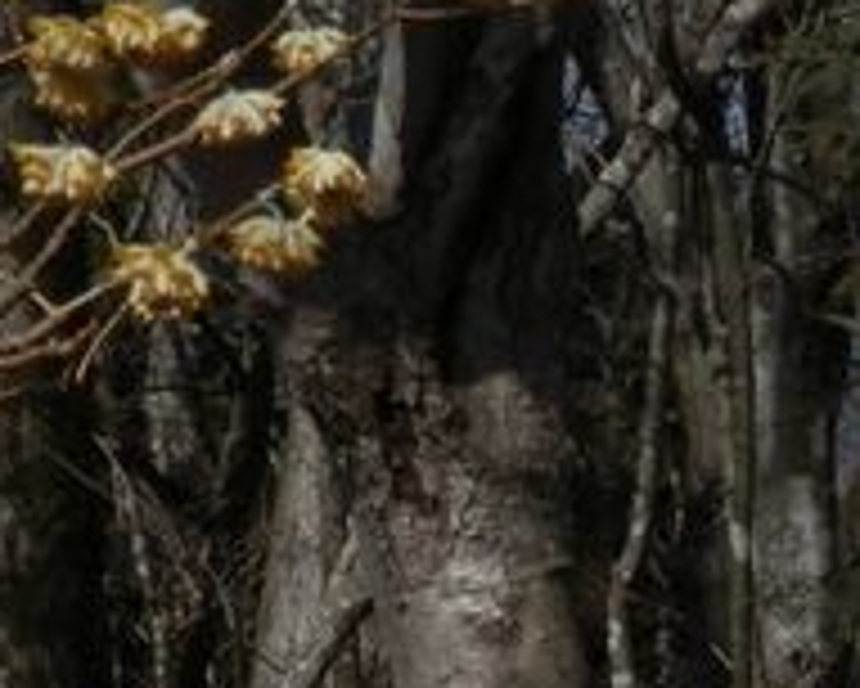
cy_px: 1309
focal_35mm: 299
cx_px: 626
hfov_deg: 6.5
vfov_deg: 5.1
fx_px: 7614
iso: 80
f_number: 12.7
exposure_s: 1/160
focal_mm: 13.1
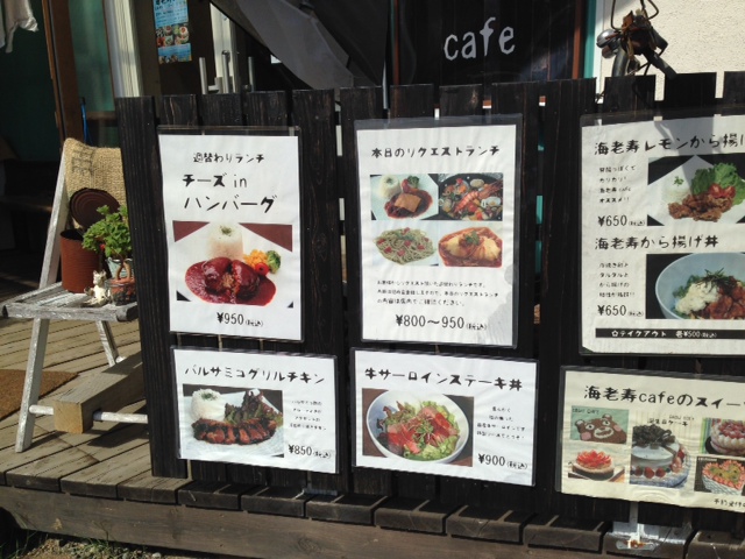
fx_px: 710
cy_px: 280
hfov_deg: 55.4
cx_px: 372
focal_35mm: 33
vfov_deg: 42.9
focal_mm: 4.12
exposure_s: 1/2262
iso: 50
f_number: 2.4
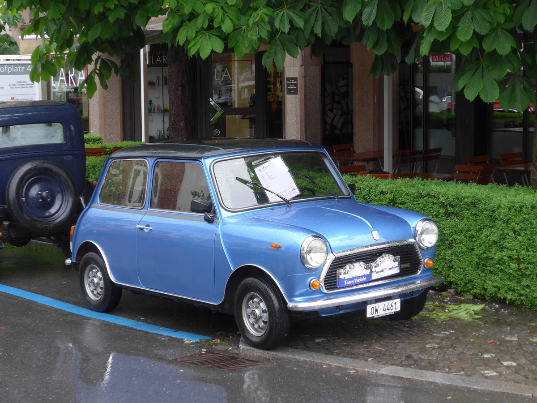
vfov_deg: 19.9
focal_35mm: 74
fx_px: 1148
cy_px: 202
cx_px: 268
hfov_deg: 26.3
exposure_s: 1/80
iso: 160
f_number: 4.2
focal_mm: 15
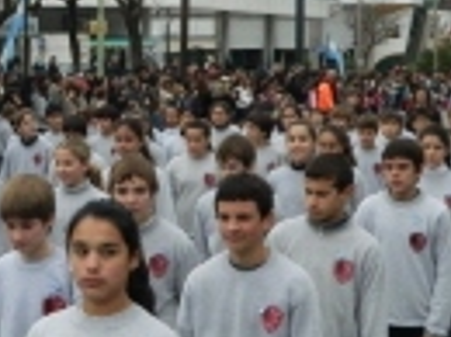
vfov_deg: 12.2
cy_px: 122
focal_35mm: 121
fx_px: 1574
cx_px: 14
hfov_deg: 16.0
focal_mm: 6.2
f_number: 9.4
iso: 400
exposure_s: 1/250
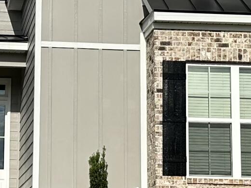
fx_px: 1000
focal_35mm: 138
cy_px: 85
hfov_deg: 14.2
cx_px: 60
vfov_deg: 10.7
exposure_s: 1/10753
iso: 80
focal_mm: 6.86
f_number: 1.78
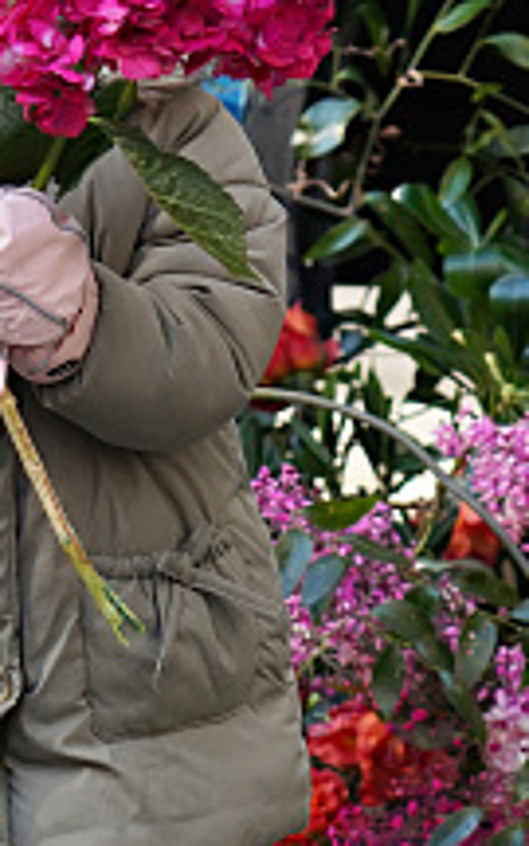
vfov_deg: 8.7
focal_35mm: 241
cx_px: -82
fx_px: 5559
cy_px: 345
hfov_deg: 5.4
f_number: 4.5
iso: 400
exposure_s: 1/200
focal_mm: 86
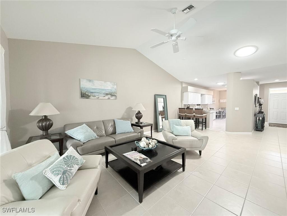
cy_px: 108
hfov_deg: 102.1
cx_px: 144
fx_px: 116
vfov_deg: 85.7
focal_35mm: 14
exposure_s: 1/60
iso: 400
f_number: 2.2
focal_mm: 2.22
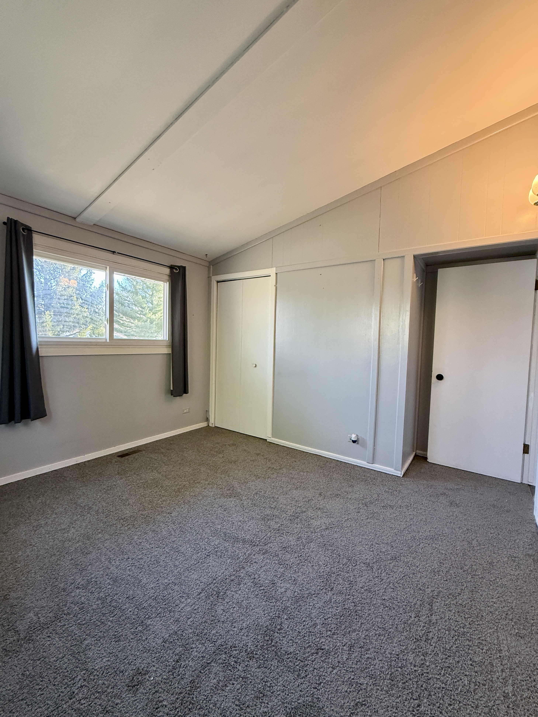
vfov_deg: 102.1
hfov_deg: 85.7
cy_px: 358
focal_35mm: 14
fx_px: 290
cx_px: 269
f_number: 2.2
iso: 320
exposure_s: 1/95
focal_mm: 2.22
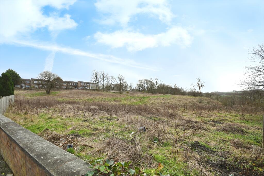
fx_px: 110
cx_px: 132
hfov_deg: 100.4
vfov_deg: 77.3
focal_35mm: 15
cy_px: 88
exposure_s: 1/100
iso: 400
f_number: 8
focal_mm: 10
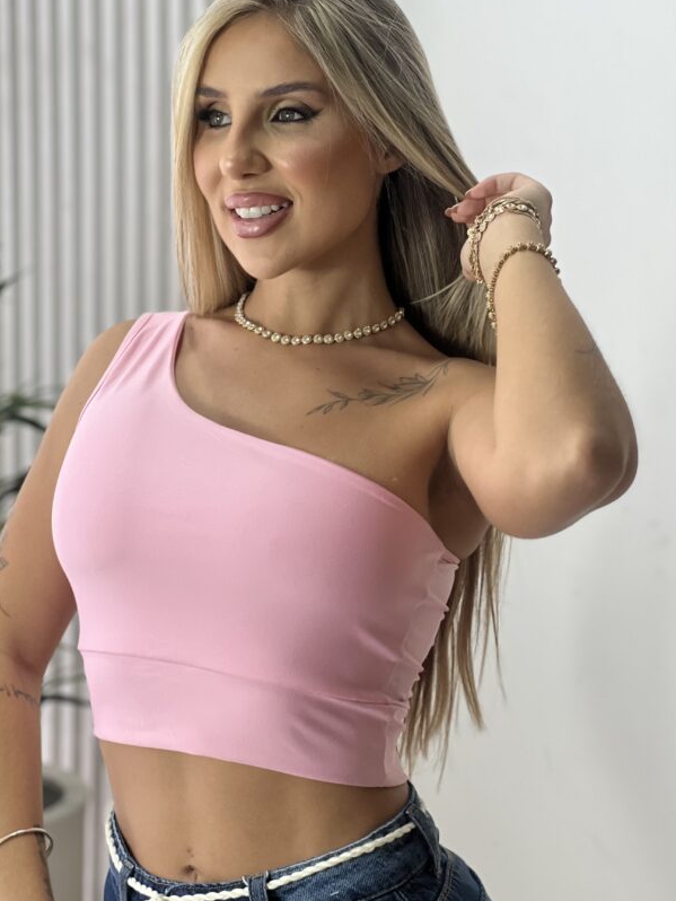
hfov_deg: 16.4
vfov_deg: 21.8
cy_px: 425
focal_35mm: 90
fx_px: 2342
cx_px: 301
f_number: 2.8
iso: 160
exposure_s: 1/120
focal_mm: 9
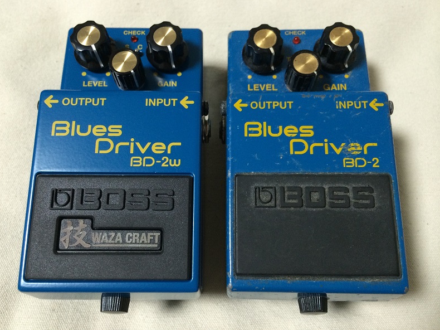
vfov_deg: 45.4
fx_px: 394
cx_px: 214
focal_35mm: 31
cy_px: 160
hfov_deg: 58.4
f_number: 2.2
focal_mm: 4.12
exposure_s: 1/33
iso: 200
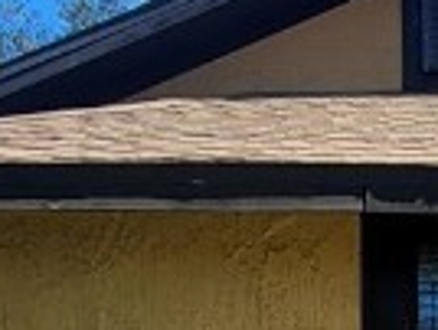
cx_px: 480
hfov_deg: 19.0
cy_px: 461
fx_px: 1255
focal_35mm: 99
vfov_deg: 14.2
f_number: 2.2
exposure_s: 1/1667
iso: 64
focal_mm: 2.2
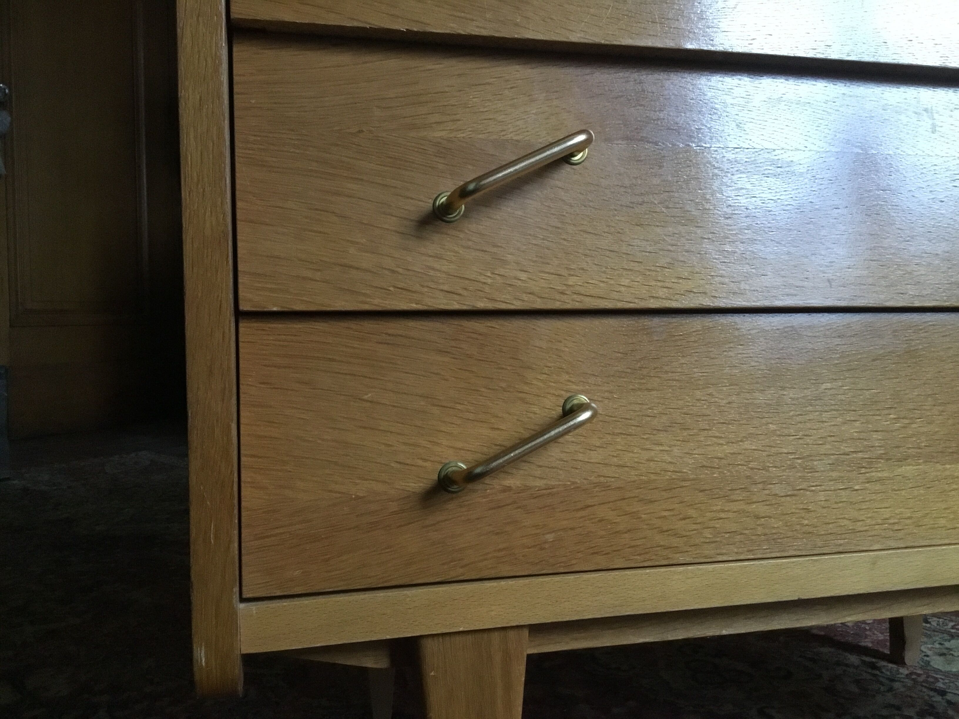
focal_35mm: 31
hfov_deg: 58.4
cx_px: 480
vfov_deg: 45.4
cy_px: 360
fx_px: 859
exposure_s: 1/17
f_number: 2.4
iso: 250
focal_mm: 3.3
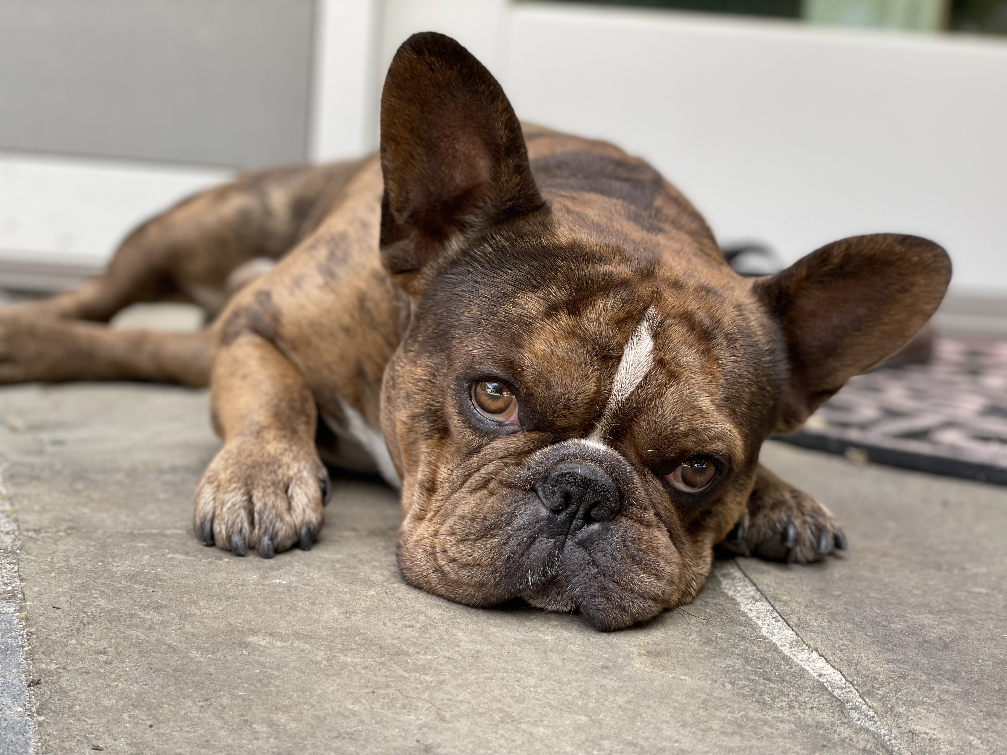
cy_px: 378
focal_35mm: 52
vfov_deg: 28.0
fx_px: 1513
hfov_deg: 36.8
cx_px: 504
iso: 32
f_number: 2
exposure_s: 1/122
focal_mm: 6
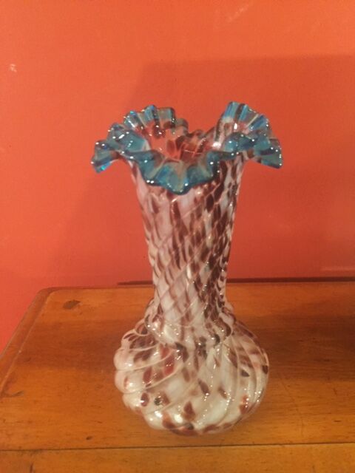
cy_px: 236
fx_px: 397
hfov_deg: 48.2
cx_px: 178
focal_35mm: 29
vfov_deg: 61.7
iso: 500
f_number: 2.2
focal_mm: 4.15
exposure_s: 1/17
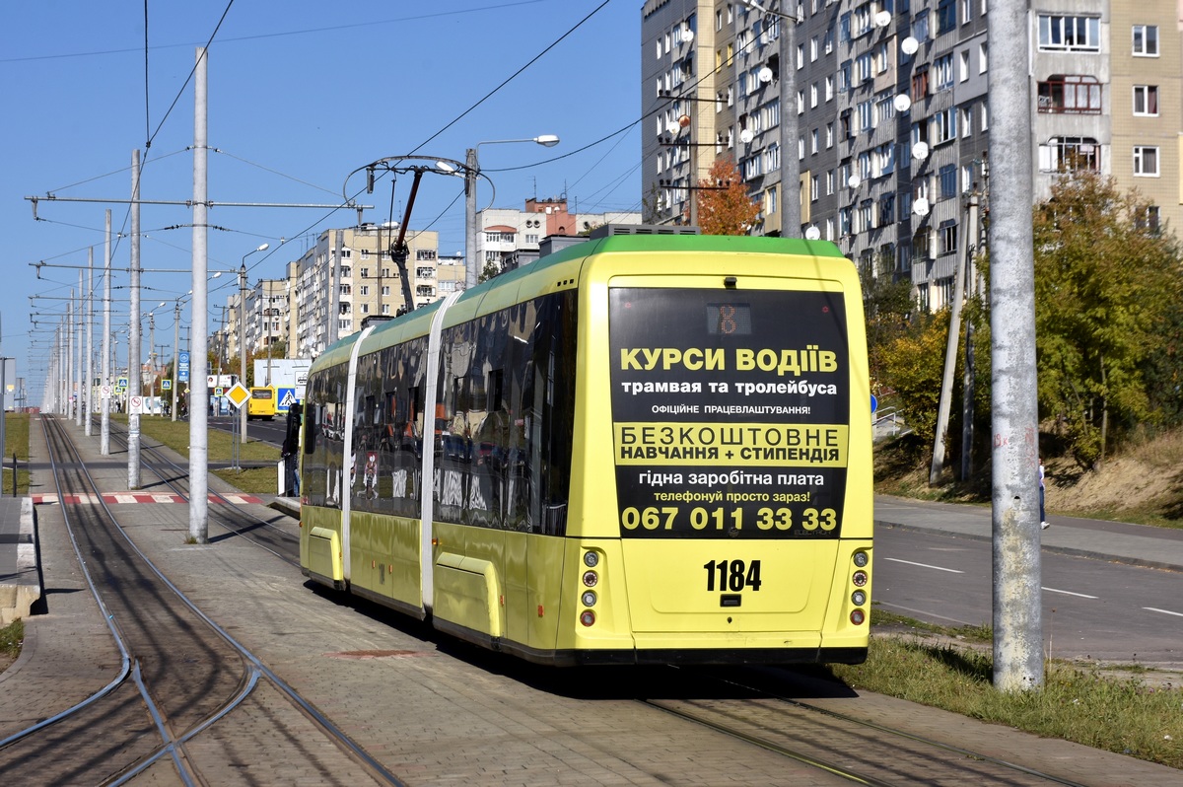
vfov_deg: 18.2
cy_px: 394
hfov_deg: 27.0
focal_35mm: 75
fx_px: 2462
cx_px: 592
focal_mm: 50
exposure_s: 1/320
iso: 125
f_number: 11
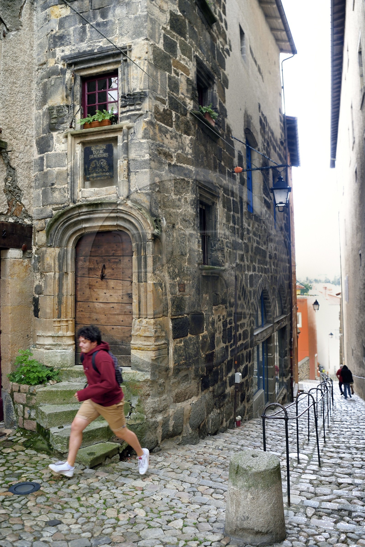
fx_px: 365
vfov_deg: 73.7
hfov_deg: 53.1
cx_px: 182
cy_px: 274
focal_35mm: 24
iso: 800
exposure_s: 1/125
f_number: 3.2
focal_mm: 24
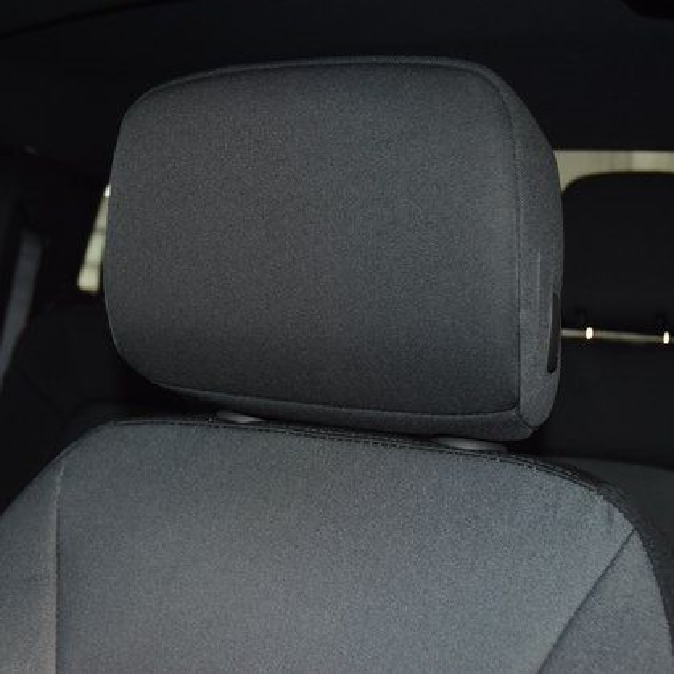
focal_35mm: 49
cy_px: 332
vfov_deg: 34.9
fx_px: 1072
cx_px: 309
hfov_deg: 34.9
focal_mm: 25
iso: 1400
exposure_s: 1/50
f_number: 3.8
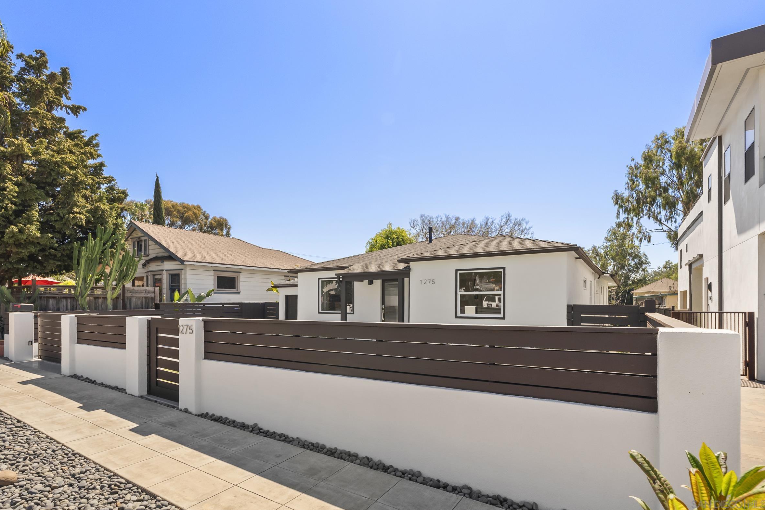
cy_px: 240
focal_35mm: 17
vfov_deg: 70.4
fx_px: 361
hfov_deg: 93.2
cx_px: 363
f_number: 8
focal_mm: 16
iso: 500
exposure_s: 1/640
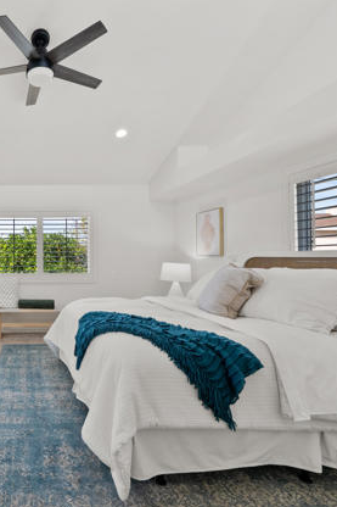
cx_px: 24
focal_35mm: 20
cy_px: 258
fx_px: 281
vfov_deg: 84.0
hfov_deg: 53.0
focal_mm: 13
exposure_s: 1/13
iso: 250
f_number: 9
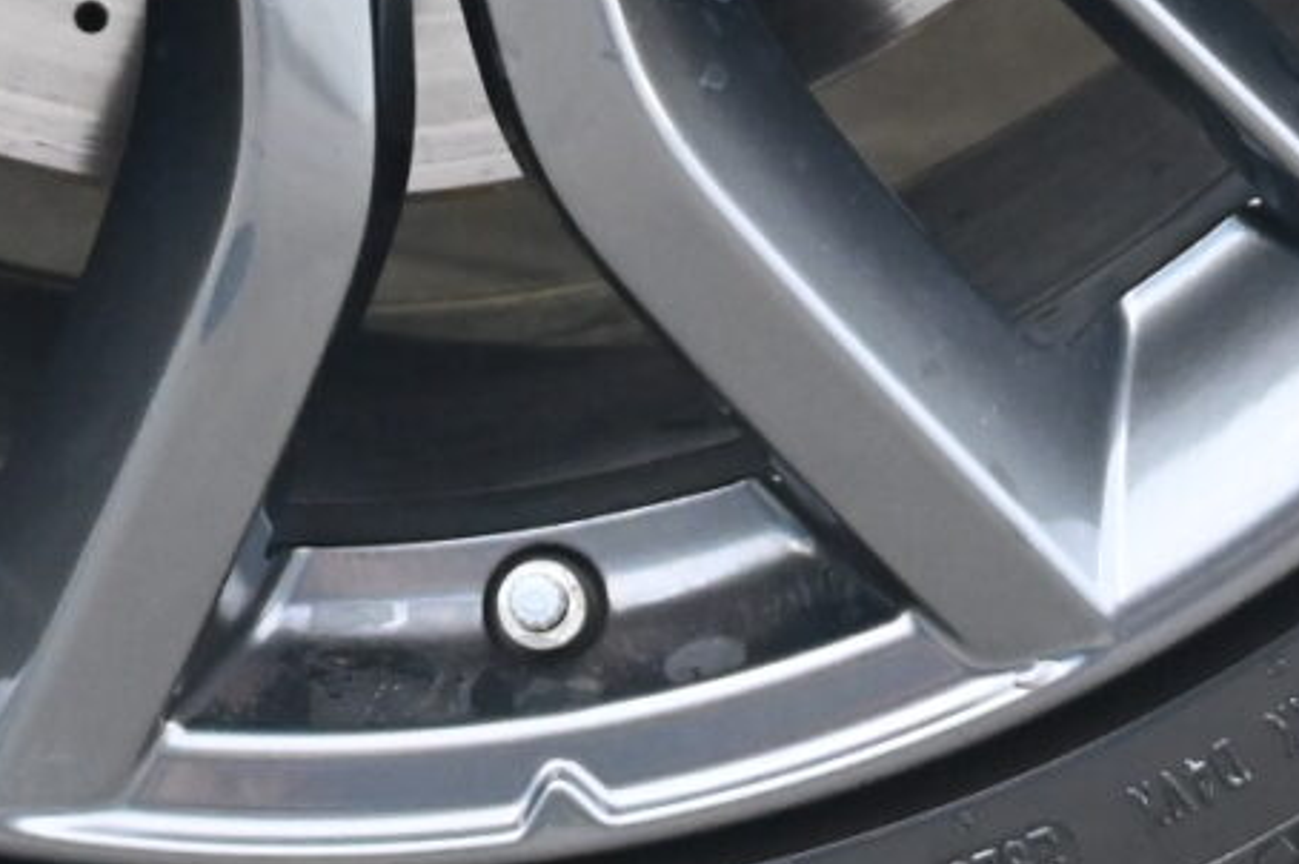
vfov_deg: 5.3
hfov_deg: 8.1
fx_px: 9158
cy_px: -1034
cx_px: 672
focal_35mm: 254
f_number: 4
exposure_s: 1/125
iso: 3200
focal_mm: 45
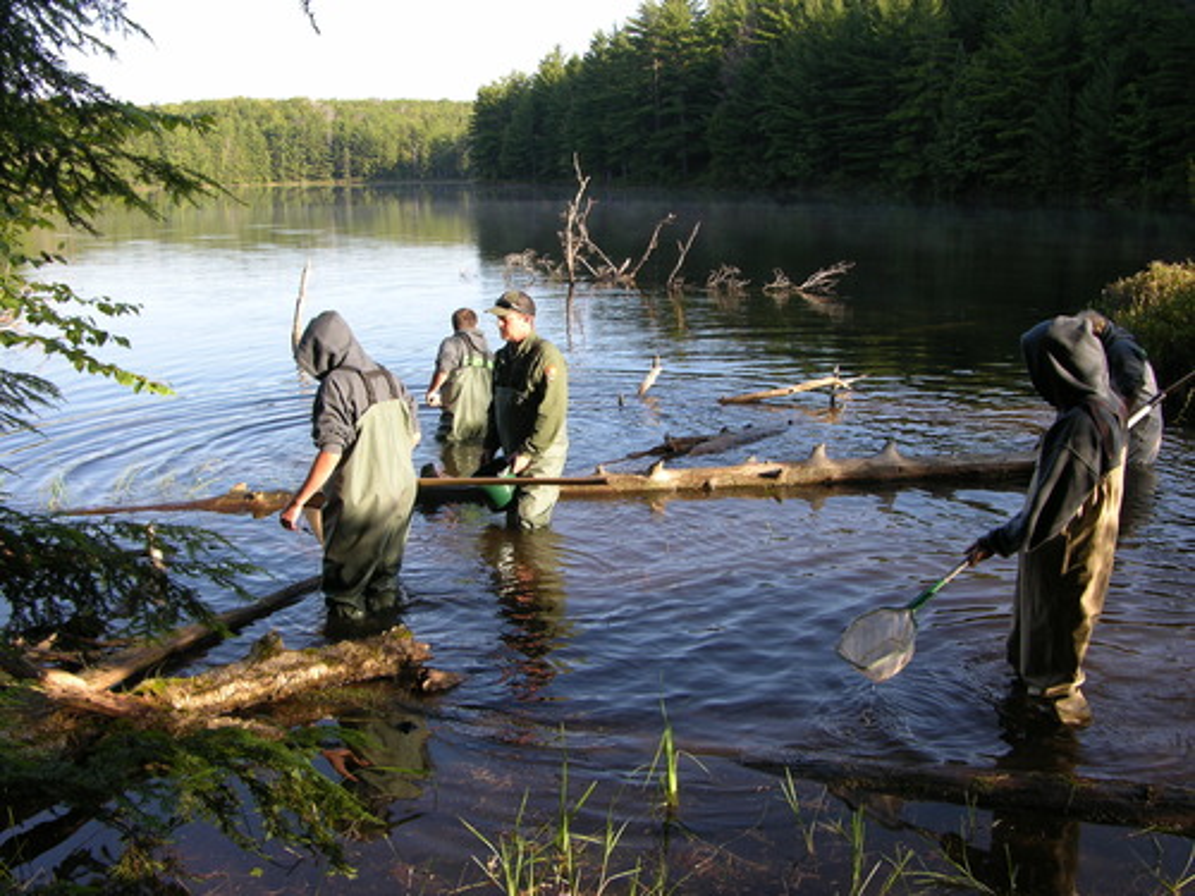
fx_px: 1208
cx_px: 598
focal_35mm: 35
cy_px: 448
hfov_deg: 52.6
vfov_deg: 40.7
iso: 50
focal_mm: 8.9
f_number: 4
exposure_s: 1/114
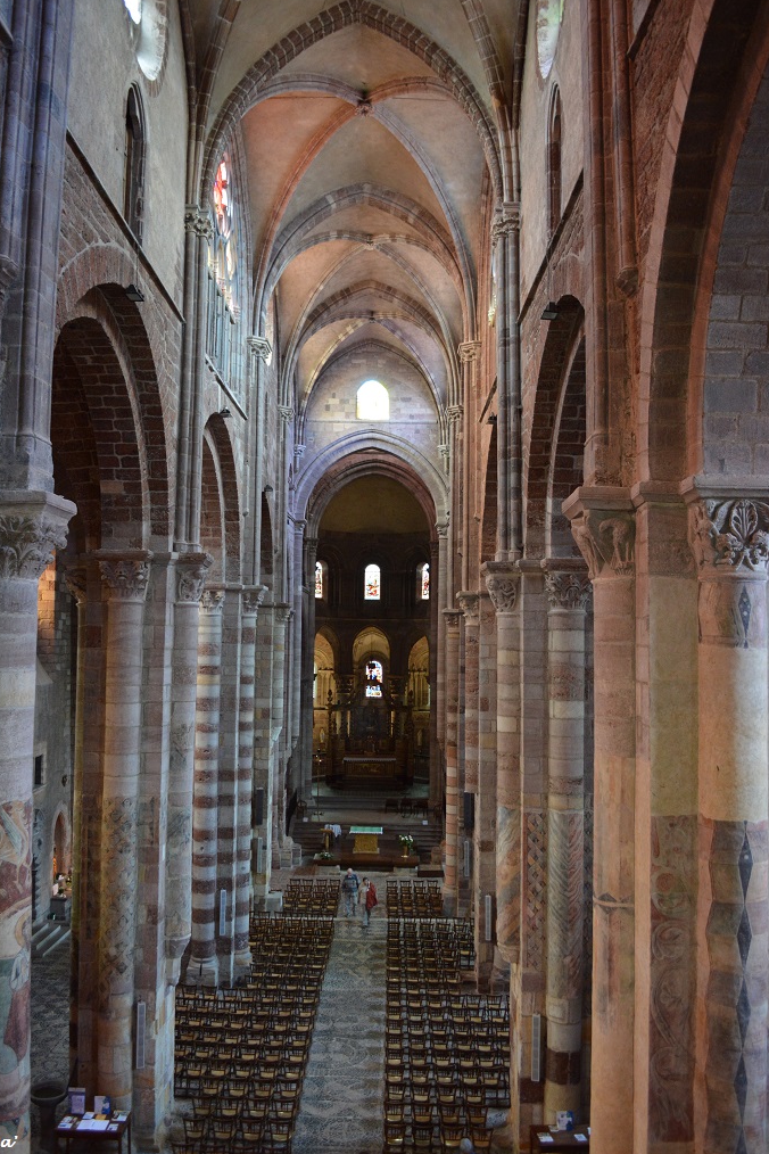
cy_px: 559
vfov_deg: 65.5
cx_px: 377
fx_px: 897
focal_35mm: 28
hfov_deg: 46.4
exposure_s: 1/15
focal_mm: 18
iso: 900
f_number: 3.5
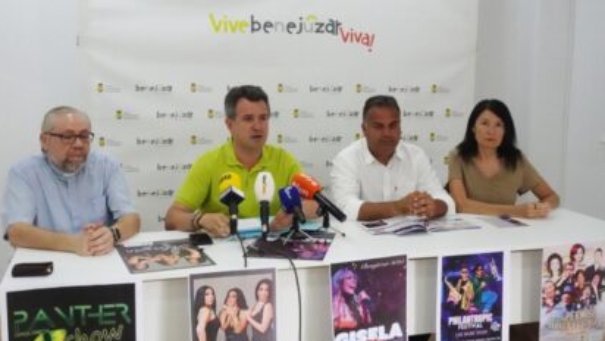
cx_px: 302
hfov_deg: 50.5
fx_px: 642
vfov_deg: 29.7
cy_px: 159
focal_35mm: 40
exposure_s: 1/125
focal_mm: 6.08
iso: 1000
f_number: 4
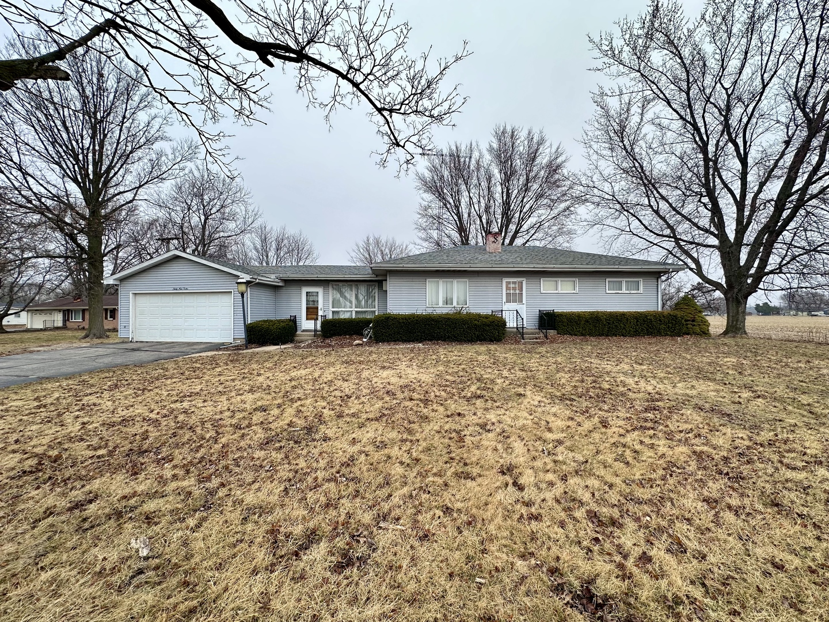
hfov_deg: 102.1
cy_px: 311
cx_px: 414
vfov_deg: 85.7
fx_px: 335
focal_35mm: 14
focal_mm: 2.22
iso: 40
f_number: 2.2
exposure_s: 1/346
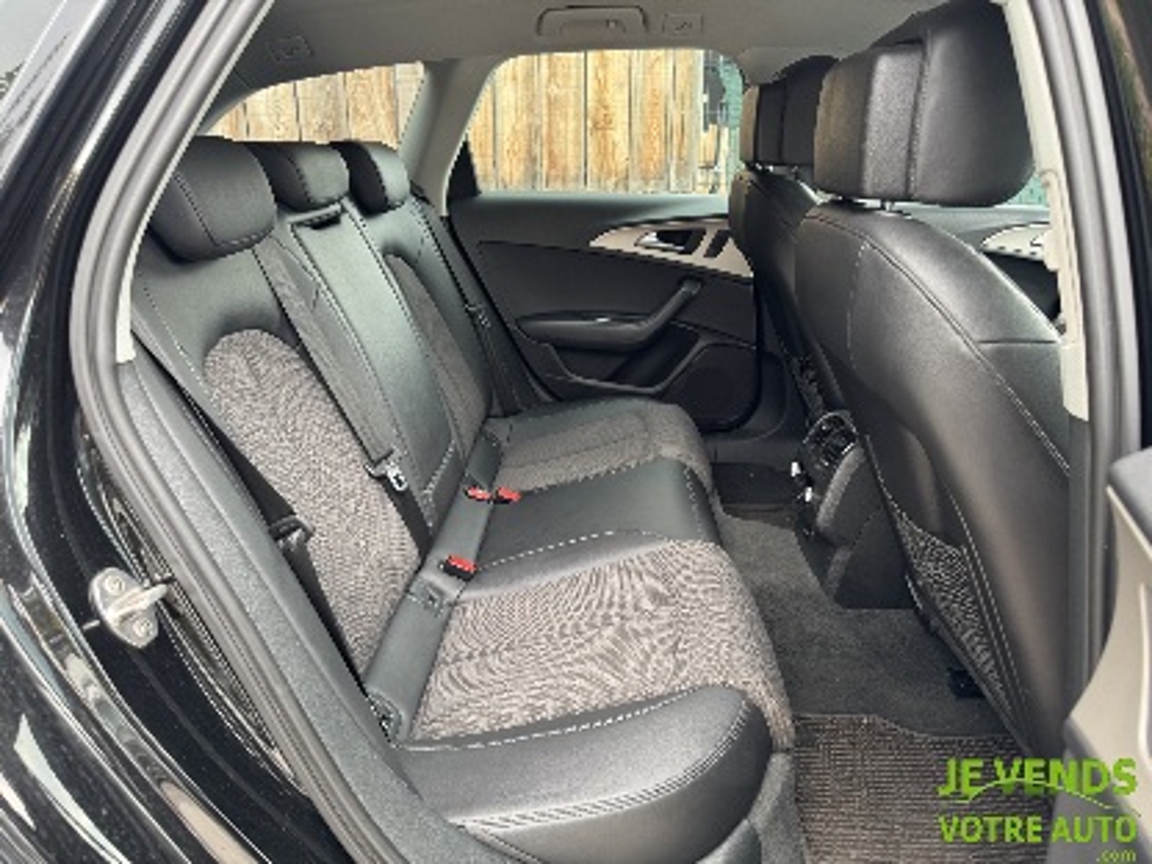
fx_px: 799
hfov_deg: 71.6
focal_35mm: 24
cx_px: 576
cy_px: 432
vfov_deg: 56.8
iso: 200
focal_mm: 6.76
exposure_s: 1/116
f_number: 1.78
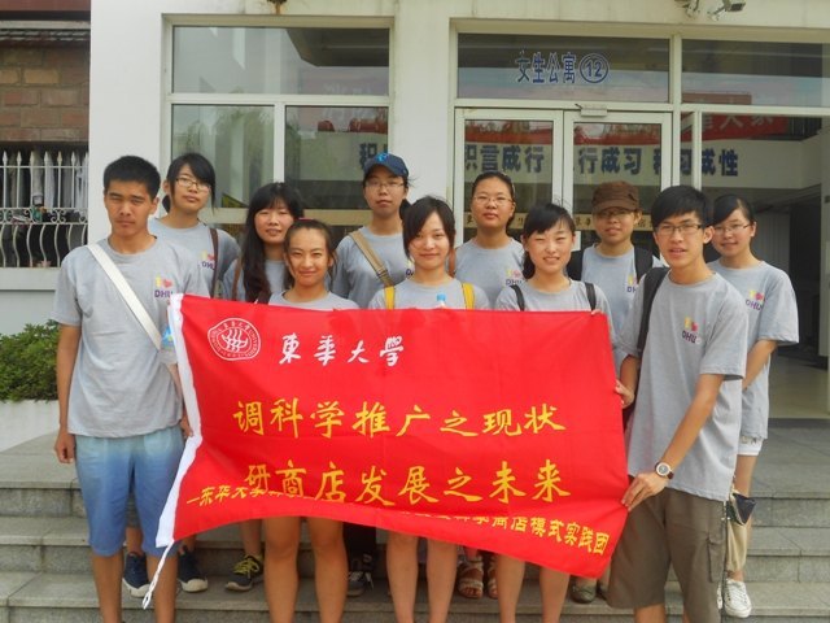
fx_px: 887
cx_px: 415
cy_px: 312
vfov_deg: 38.7
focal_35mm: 37
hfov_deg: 50.1
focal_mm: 6.7
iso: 80
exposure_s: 1/250
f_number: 3.9
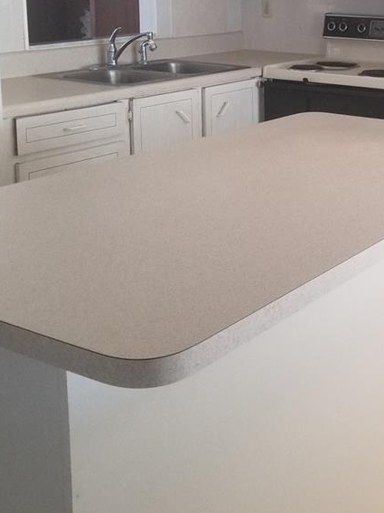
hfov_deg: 25.6
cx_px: 351
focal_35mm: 55
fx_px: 814
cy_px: 120
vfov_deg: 34.1
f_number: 1.7
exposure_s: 1/40
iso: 160
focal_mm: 4.25
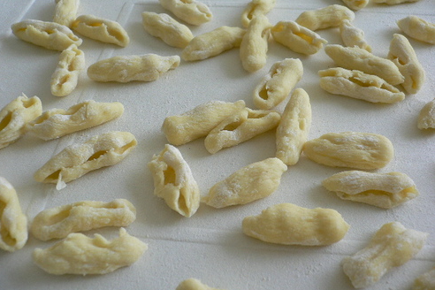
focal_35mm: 37
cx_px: 215
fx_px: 447
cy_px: 130
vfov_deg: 35.9
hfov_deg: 51.9
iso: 80
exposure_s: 1/125
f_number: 2.8
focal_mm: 5.8
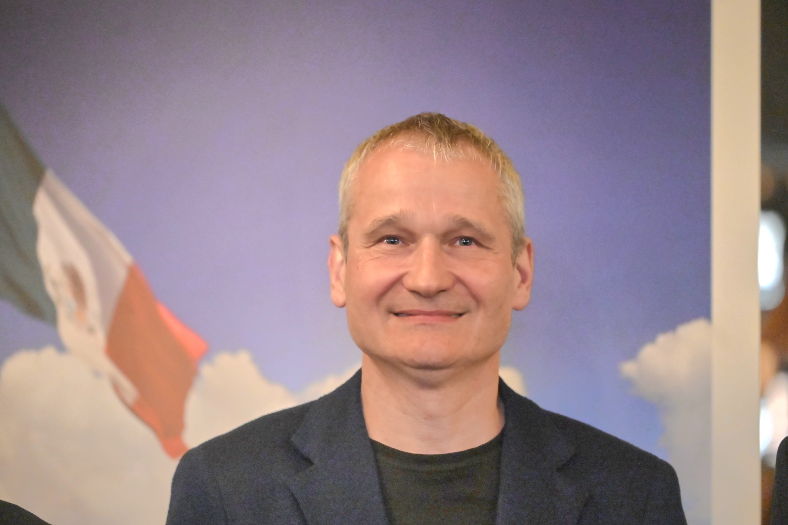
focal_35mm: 180
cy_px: 262
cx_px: 394
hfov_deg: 11.4
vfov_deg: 7.6
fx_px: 3940
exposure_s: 1/400
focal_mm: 180
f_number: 2.8
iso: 5600
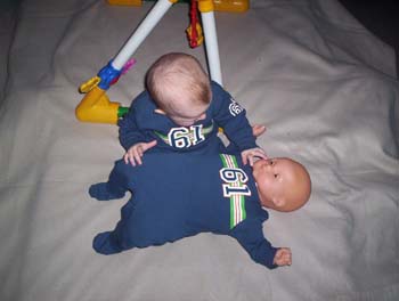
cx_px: 200
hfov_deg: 48.9
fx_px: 439
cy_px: 150
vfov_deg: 37.8
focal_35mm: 38
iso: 140
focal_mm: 4.99
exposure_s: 1/60
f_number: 4.5
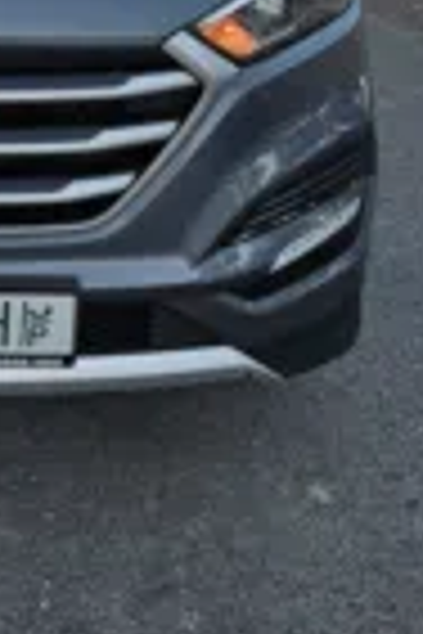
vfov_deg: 26.6
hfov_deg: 18.9
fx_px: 1198
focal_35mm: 68
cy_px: -112
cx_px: -81
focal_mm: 6.3
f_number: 1.7
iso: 20
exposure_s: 1/180
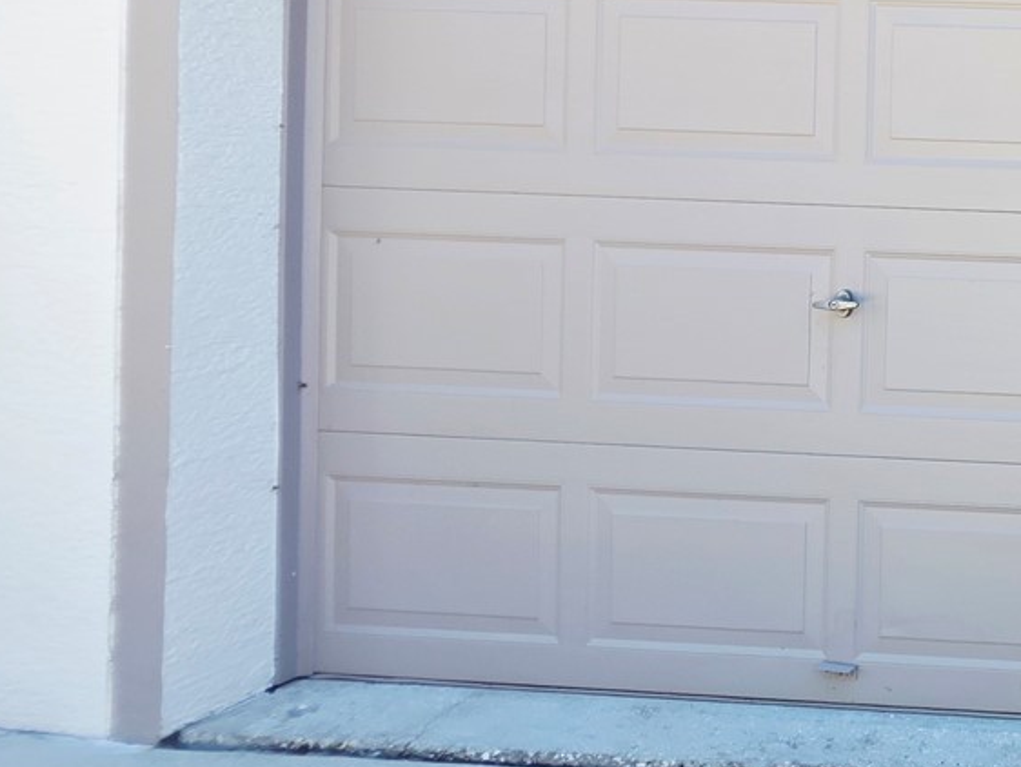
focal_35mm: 37
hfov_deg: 32.1
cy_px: 224
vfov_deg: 38.0
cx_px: 1430
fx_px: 1092
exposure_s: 1/323
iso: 40
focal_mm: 2.2
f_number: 1.9
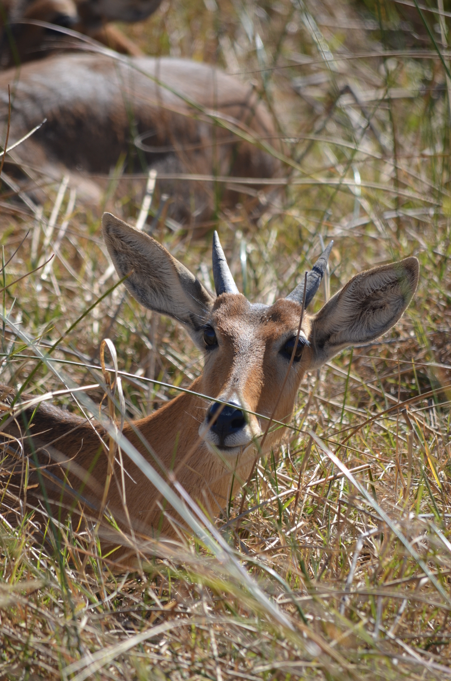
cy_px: 340
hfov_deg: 3.0
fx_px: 8492
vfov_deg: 4.6
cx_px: 226
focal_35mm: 450
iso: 200
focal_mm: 300
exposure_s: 1/500
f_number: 5.6
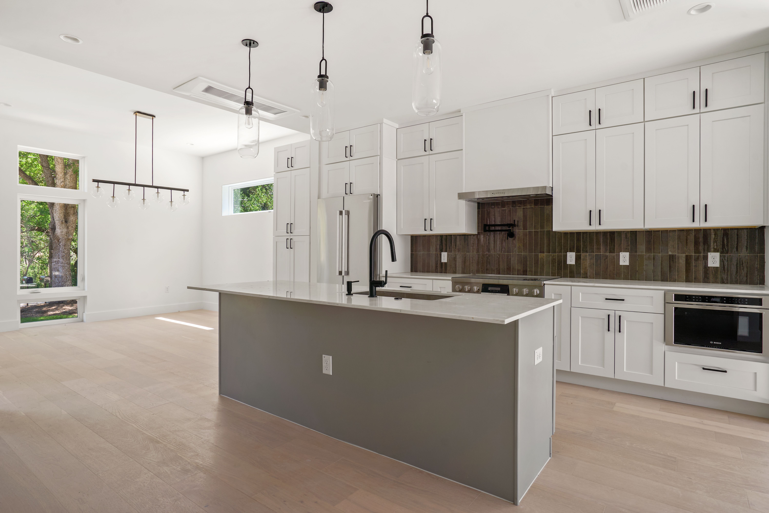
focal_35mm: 18
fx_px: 384
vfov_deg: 67.4
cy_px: 256
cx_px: 384
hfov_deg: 90.0
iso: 100
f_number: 8
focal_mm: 18
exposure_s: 1/10
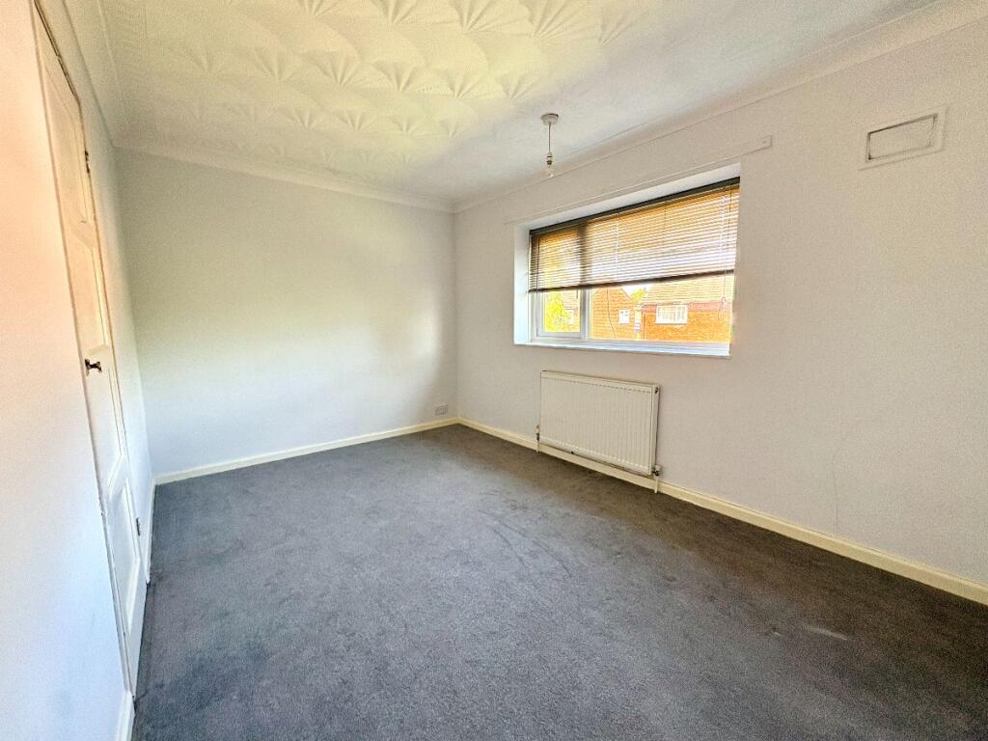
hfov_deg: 102.1
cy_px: 370
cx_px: 494
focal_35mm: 14
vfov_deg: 85.7
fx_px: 400
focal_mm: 2.22
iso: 160
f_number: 2.2
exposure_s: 1/99
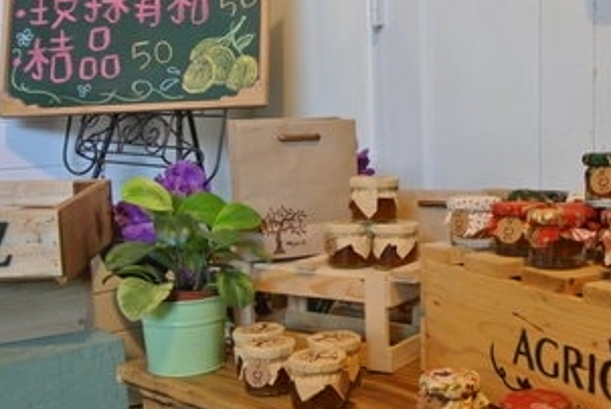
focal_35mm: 48
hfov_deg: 39.3
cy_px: 208
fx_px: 815
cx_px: 500
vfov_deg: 28.1
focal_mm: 11
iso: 800
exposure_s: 1/30
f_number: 3.5
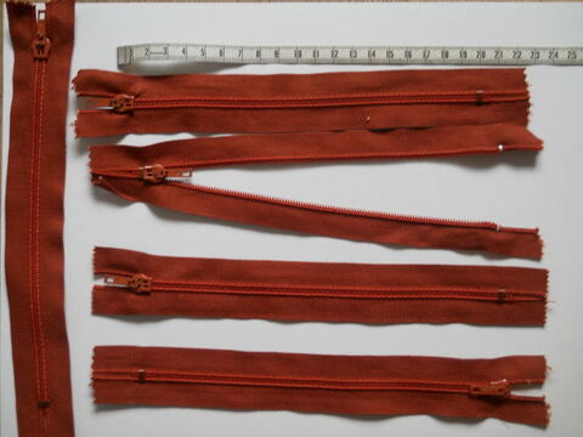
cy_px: 218
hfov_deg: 45.8
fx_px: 691
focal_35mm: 41
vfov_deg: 35.1
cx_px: 292
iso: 80
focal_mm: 6.72
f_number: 3.1
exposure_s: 1/30
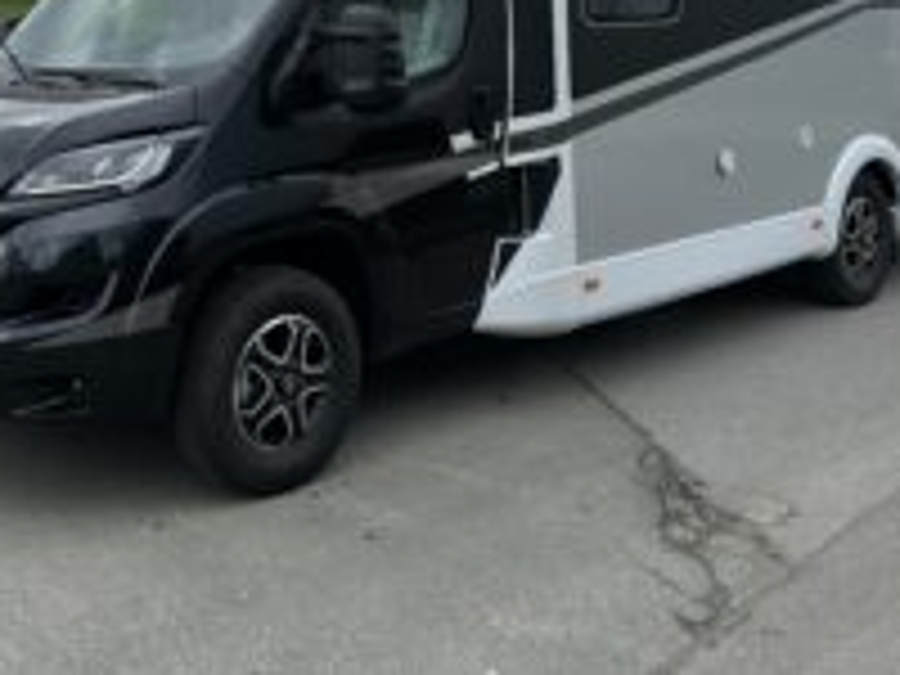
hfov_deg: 39.1
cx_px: 284
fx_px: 1248
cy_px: 4
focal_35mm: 48
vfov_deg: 28.5
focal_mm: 6.86
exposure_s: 1/2252
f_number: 1.78
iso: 80
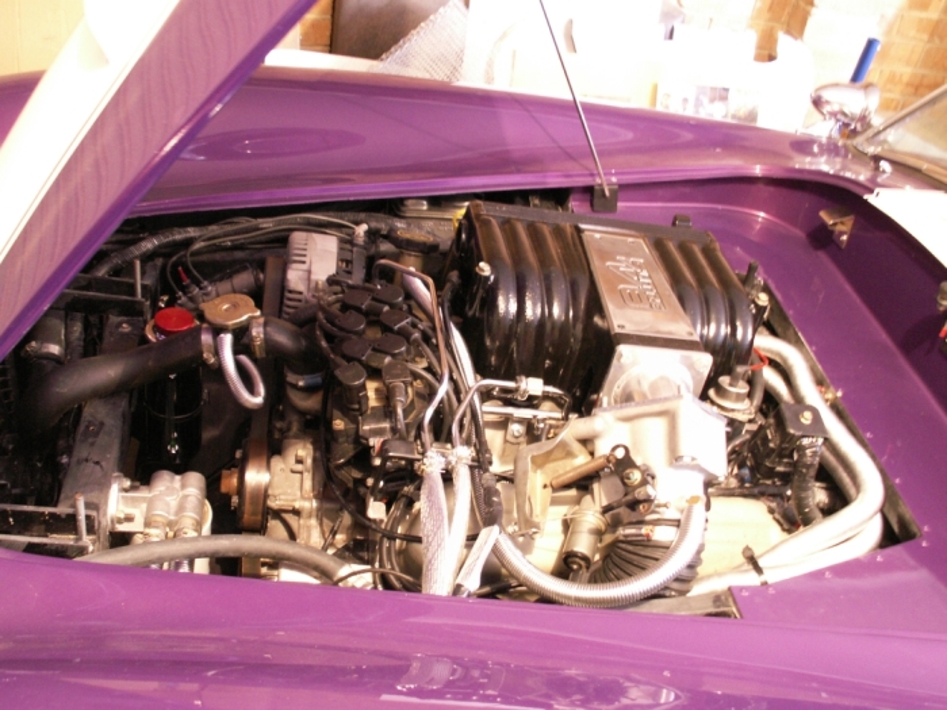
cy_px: 355
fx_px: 1040
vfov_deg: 37.7
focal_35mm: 38
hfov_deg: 49.0
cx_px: 474
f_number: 2.8
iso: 160
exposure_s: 1/2
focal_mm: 6.24
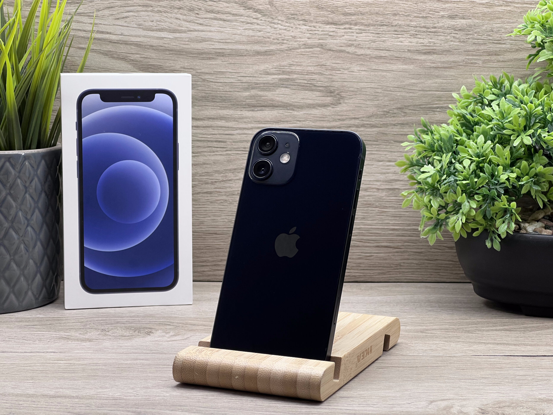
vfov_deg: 19.1
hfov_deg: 25.3
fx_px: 1230
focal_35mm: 77
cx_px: 276
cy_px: 208
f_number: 2.8
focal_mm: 9
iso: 80
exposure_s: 1/100
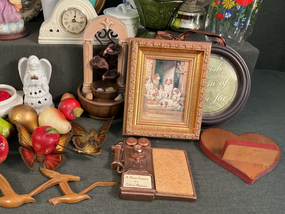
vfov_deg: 41.7
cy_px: 121
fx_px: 280
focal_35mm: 34
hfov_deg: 53.7
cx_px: 120
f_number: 1.8
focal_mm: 3
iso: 200
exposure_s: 1/60
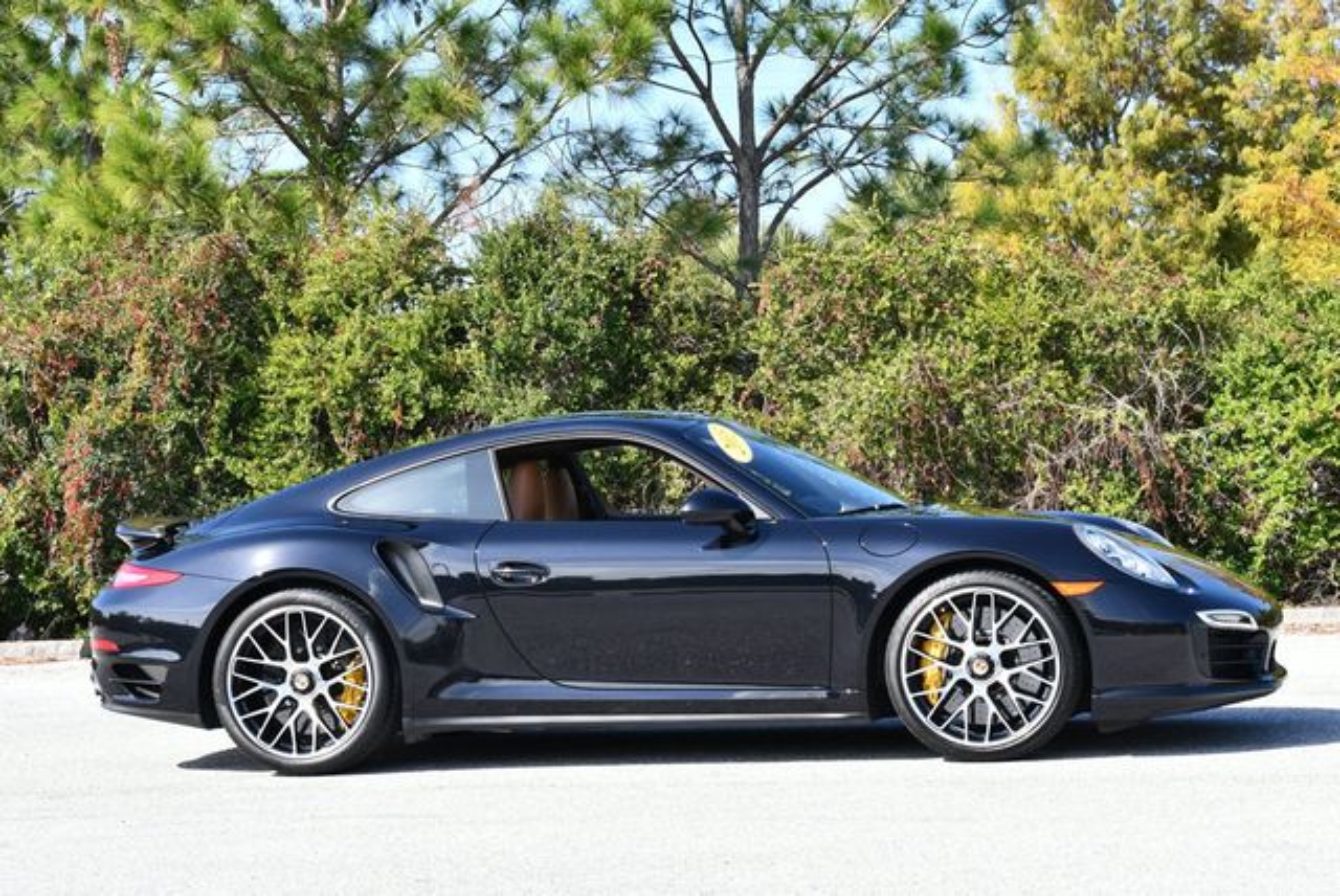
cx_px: 670
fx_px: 2980
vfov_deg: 17.1
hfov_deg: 25.3
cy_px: 448
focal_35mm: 80
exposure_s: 1/250
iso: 200
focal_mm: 40
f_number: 7.1
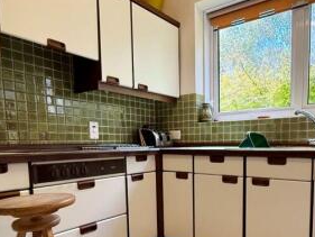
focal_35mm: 29
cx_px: 198
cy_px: 168
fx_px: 264
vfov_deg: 47.0
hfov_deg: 60.8
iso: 320
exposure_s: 1/100
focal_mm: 2.22
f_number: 2.2
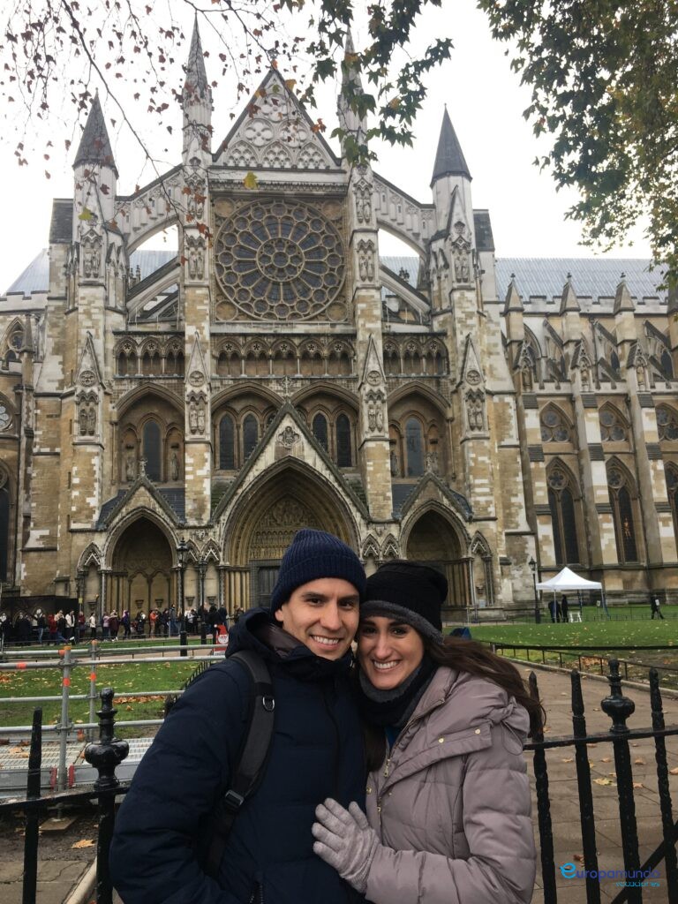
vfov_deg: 61.7
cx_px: 339
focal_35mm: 29
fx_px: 757
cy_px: 452
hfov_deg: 48.2
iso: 25
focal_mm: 4.15
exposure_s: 1/100
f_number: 2.2
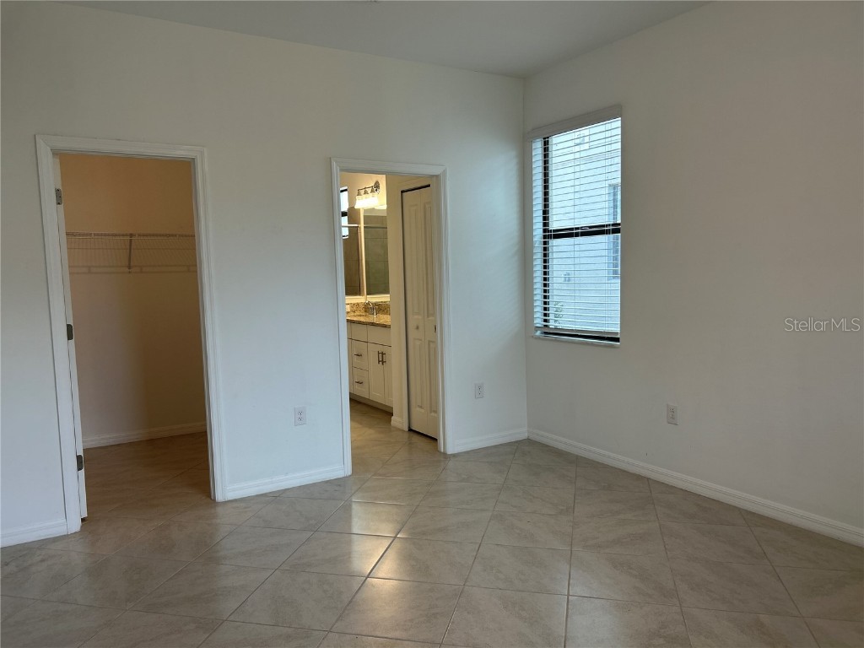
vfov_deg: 53.1
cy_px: 324
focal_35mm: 26
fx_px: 649
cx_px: 432
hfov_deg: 67.3
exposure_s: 1/136
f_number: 1.5
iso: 40
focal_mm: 5.7
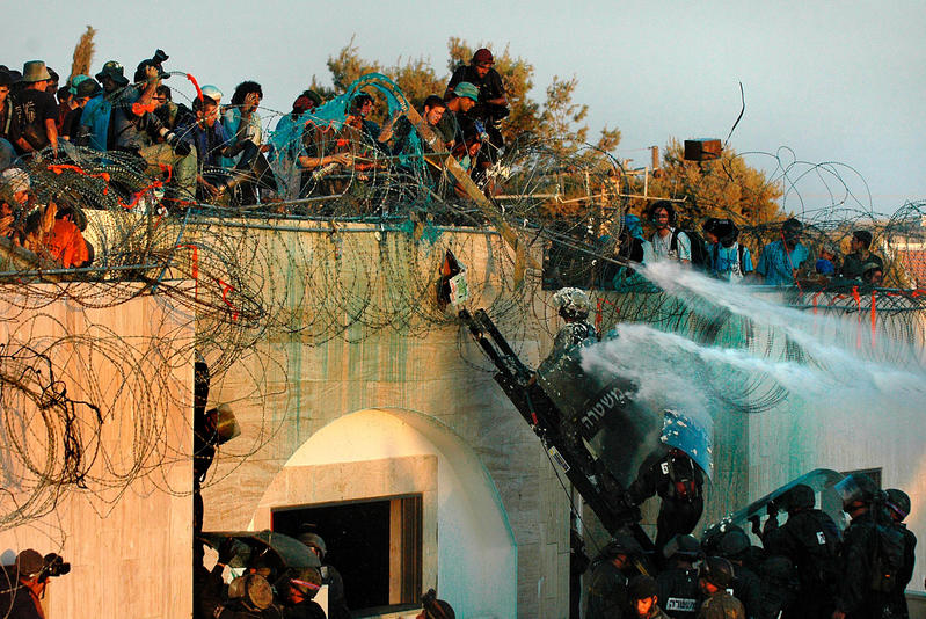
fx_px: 3938
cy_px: 310
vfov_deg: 9.0
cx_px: 463
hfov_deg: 13.4
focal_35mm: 153
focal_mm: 102
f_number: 3.5
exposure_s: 1/800
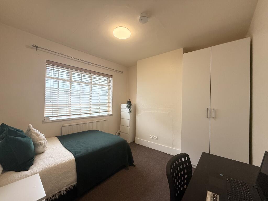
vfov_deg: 85.7
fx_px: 108
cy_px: 100
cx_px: 134
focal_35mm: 14
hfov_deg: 102.1
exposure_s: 1/99
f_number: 2.2
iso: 100
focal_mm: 2.22
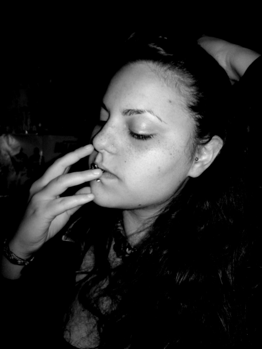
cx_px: 134
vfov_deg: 60.0
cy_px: 172
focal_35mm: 30
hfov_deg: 46.8
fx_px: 303
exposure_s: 1/60
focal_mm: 4.7
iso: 64
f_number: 5.6
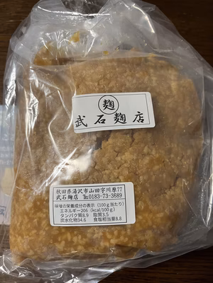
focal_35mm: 26
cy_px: 142
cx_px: 106
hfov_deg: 53.1
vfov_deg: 67.3
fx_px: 213
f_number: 1.6
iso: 250
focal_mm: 5.1
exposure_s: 1/50
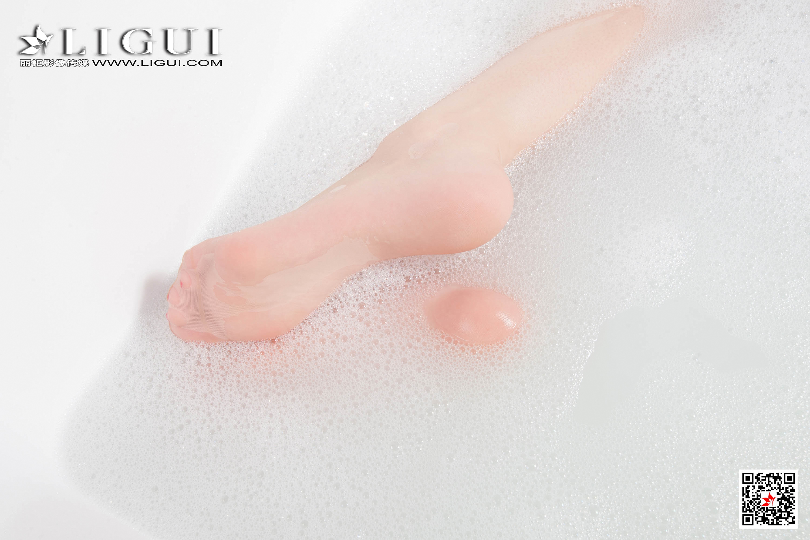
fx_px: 787
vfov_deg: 37.9
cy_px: 270
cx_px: 405
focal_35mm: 35
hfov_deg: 54.4
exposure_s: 1/125
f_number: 13
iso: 100
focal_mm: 35
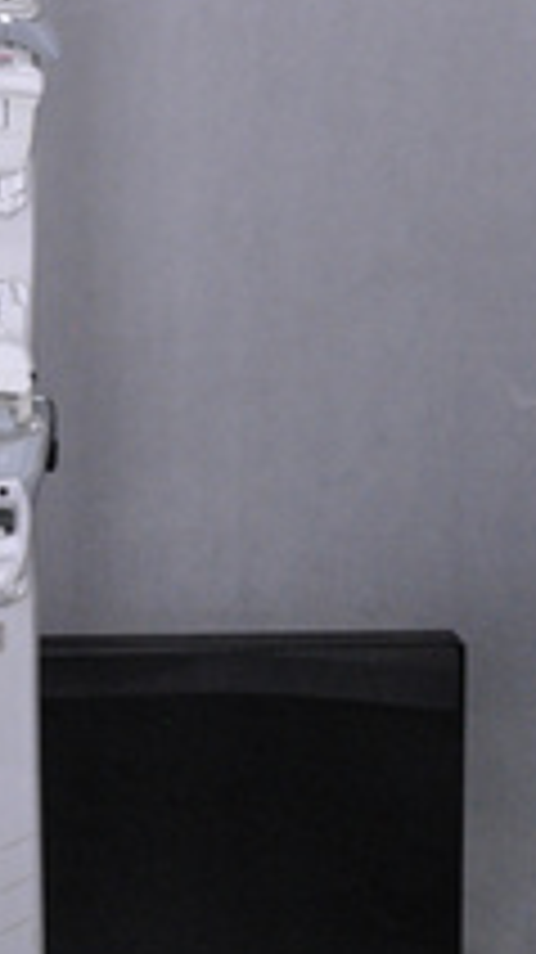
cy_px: 86
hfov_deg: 14.6
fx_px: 2025
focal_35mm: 80
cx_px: -92
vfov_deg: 25.7
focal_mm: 24
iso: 3200
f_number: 11
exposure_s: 1/125
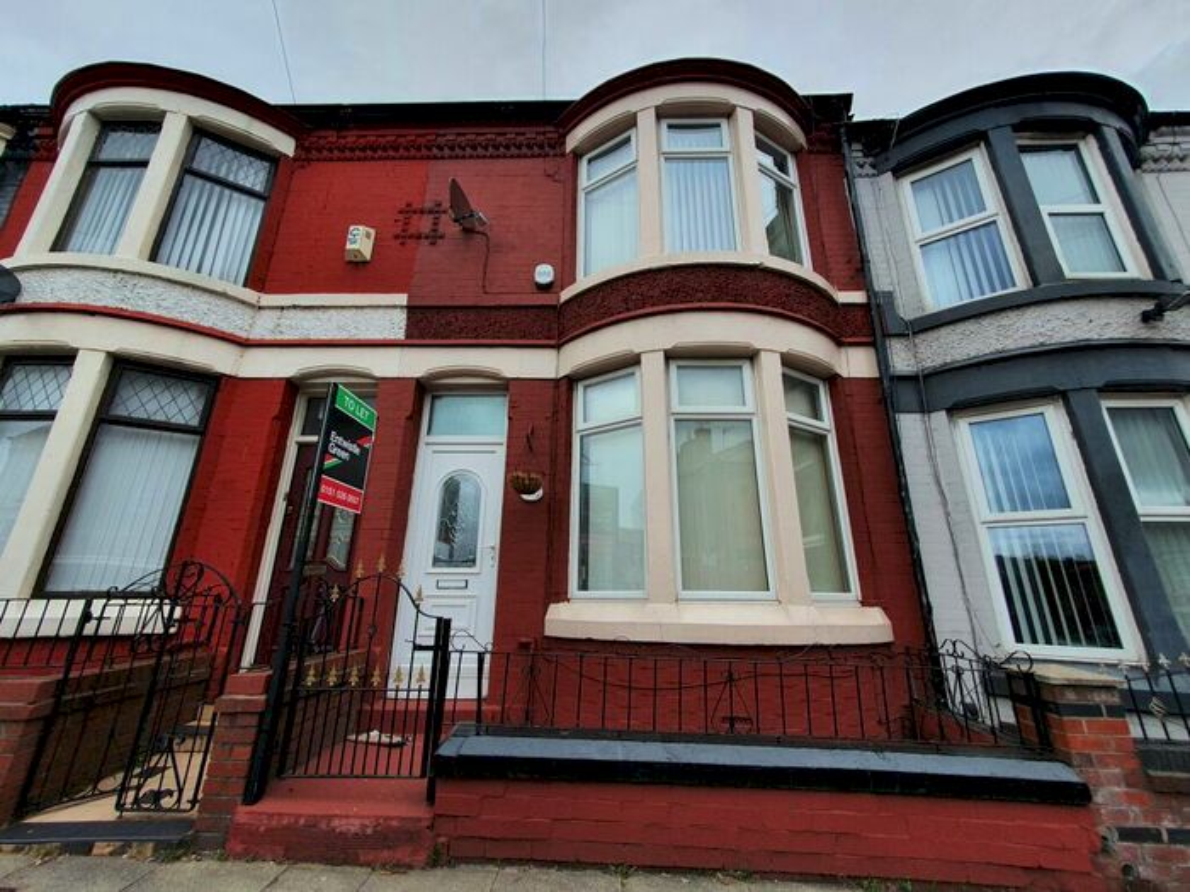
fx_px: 447
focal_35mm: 13
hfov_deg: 106.2
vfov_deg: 89.9
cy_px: 446
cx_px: 595
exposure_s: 1/498
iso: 50
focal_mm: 1.8
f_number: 2.2
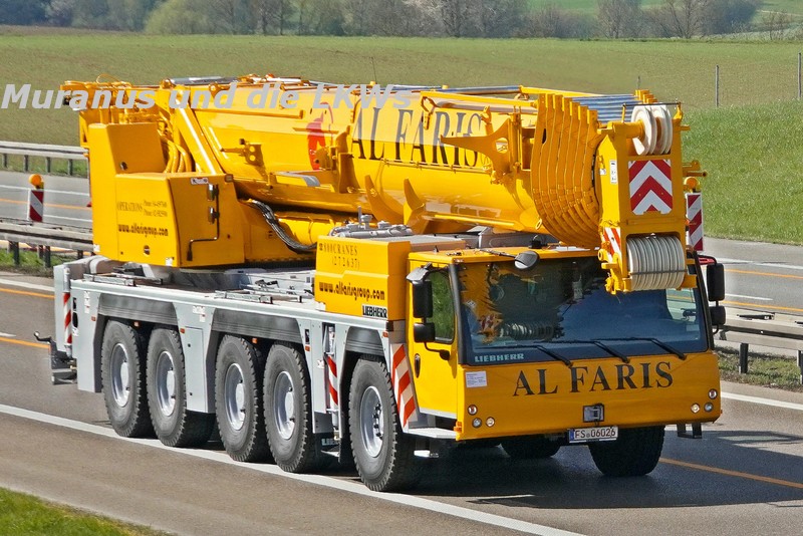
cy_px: 268
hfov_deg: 18.3
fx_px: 2487
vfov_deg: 12.3
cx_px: 402
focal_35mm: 111
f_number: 6.3
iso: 800
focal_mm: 74.3
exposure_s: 1/3200
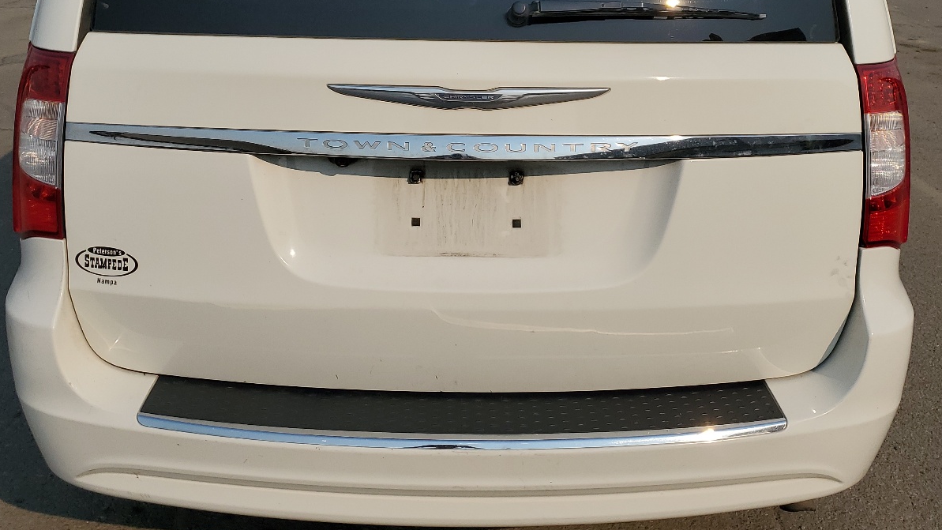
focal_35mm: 38
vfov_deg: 30.7
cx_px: 469
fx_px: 949
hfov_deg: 52.8
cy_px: 137
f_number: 1.5
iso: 51
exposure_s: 1/10000
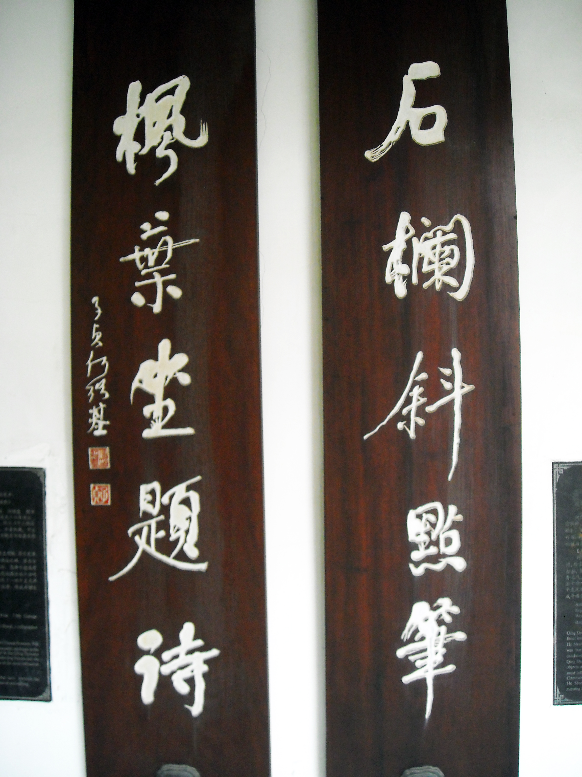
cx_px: 291
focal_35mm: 35
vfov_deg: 52.6
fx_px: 785
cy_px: 388
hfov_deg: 40.7
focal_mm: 5.7
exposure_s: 1/60
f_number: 2.8
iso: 308
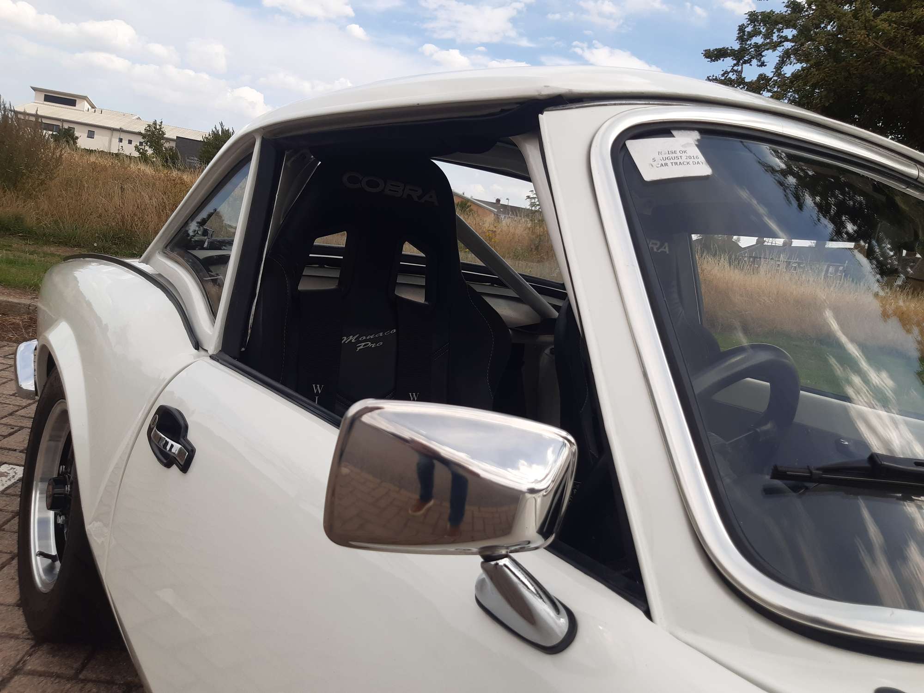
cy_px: 346
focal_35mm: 26
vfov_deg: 53.1
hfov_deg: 67.3
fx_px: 694
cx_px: 462
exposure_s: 1/1825
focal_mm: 3.92
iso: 40
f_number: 1.7
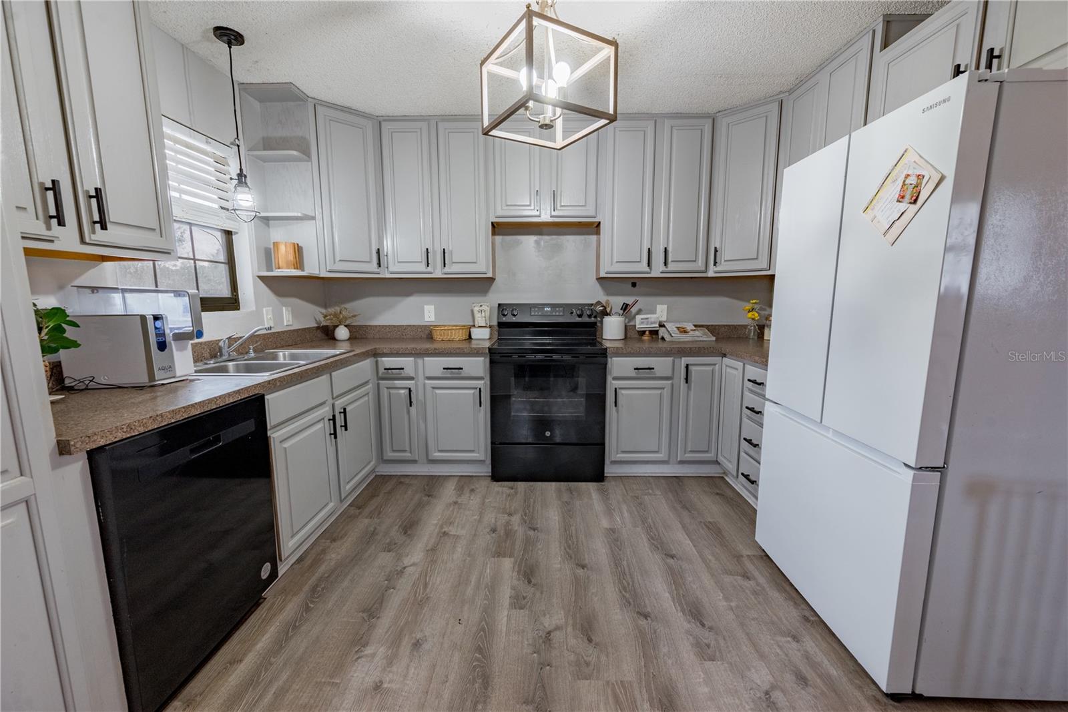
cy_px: 356
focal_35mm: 14
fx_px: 415
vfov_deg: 81.2
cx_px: 534
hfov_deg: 104.2
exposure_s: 1/160
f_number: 8
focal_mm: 14
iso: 320
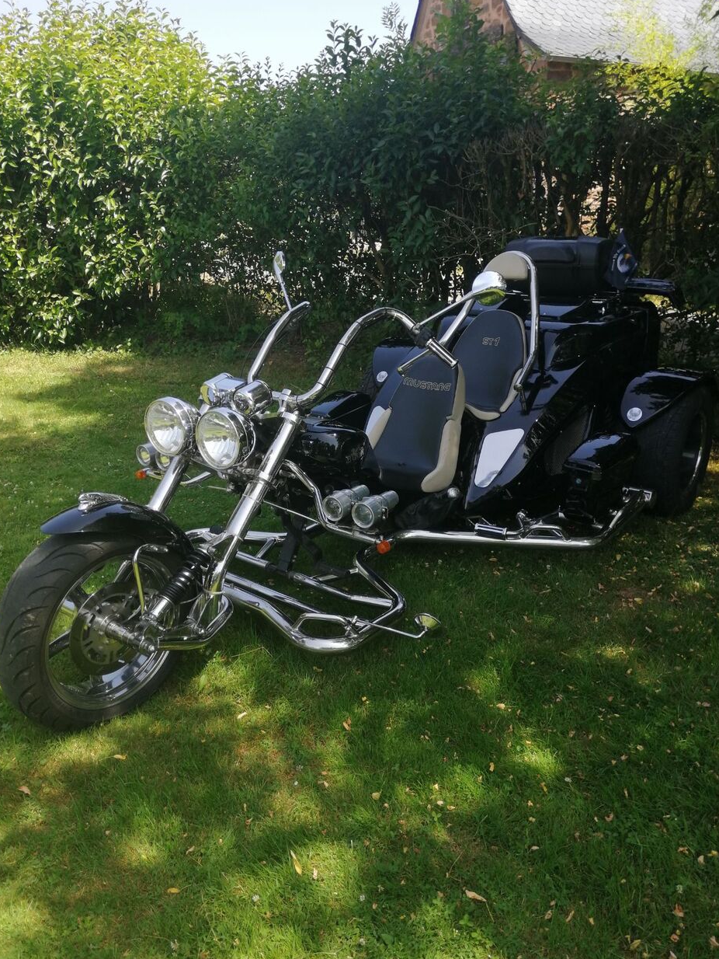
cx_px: 351
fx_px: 775
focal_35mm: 28
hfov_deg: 49.8
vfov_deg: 63.4
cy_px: 488
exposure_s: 1/482
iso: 50
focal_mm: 3.95
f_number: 1.8
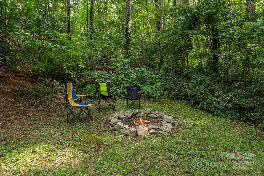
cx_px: 132
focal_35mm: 24
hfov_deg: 73.7
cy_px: 88
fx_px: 176
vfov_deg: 53.1
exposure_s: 1/250
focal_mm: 24
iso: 320
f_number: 7.1
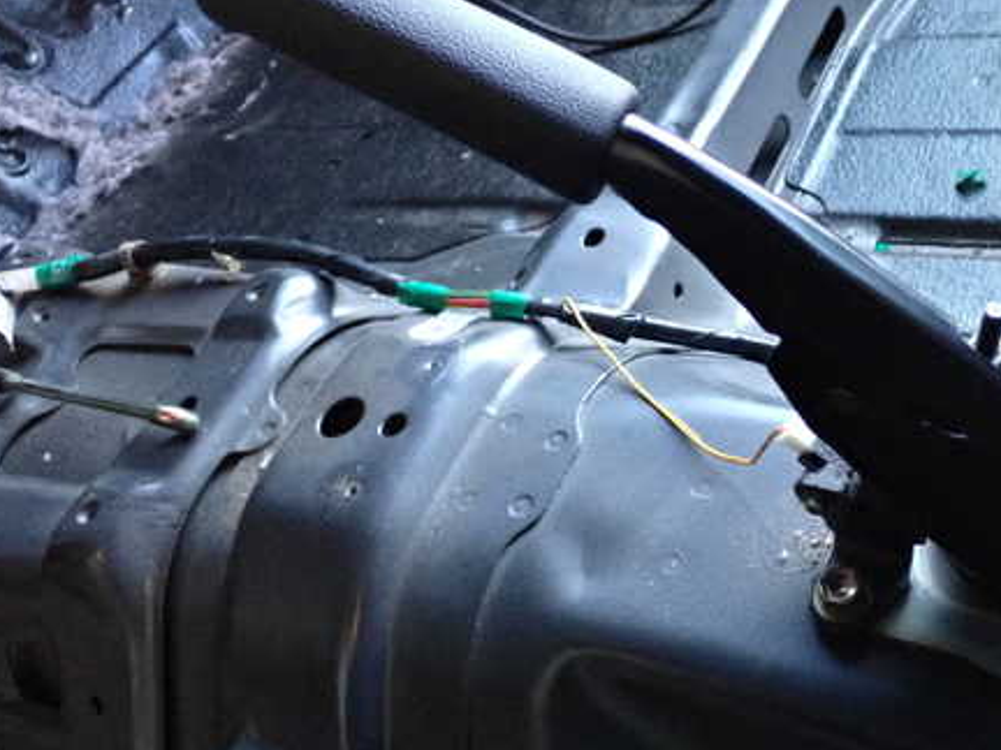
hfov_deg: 37.7
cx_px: 681
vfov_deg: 29.0
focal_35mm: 50
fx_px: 1446
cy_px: 292
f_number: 2.5
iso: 2500
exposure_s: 1/125
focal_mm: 6.37
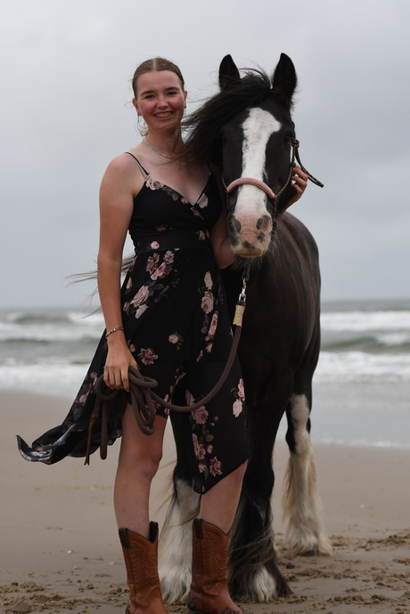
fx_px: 1794
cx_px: 205
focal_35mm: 105
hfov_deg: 13.0
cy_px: 307
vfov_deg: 19.5
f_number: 2.8
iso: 320
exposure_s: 1/500
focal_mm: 70
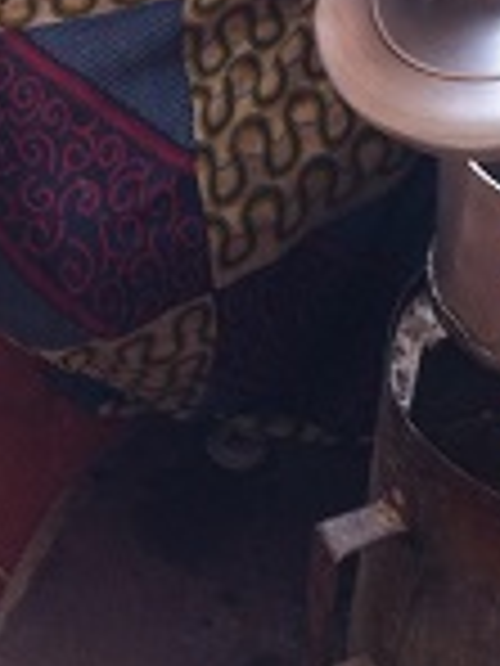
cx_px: 182
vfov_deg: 16.4
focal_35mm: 118
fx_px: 2273
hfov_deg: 12.5
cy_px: 9
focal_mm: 3.85
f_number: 2.8
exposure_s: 1/15
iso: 80
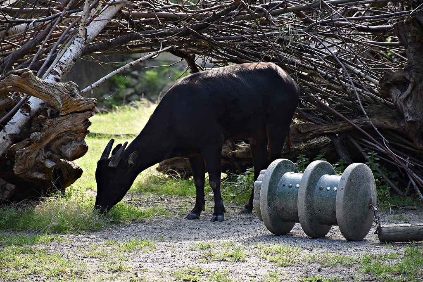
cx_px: 212
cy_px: 141
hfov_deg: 9.8
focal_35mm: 210
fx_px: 2468
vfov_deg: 6.5
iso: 800
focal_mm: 140
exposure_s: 1/640
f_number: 5.6
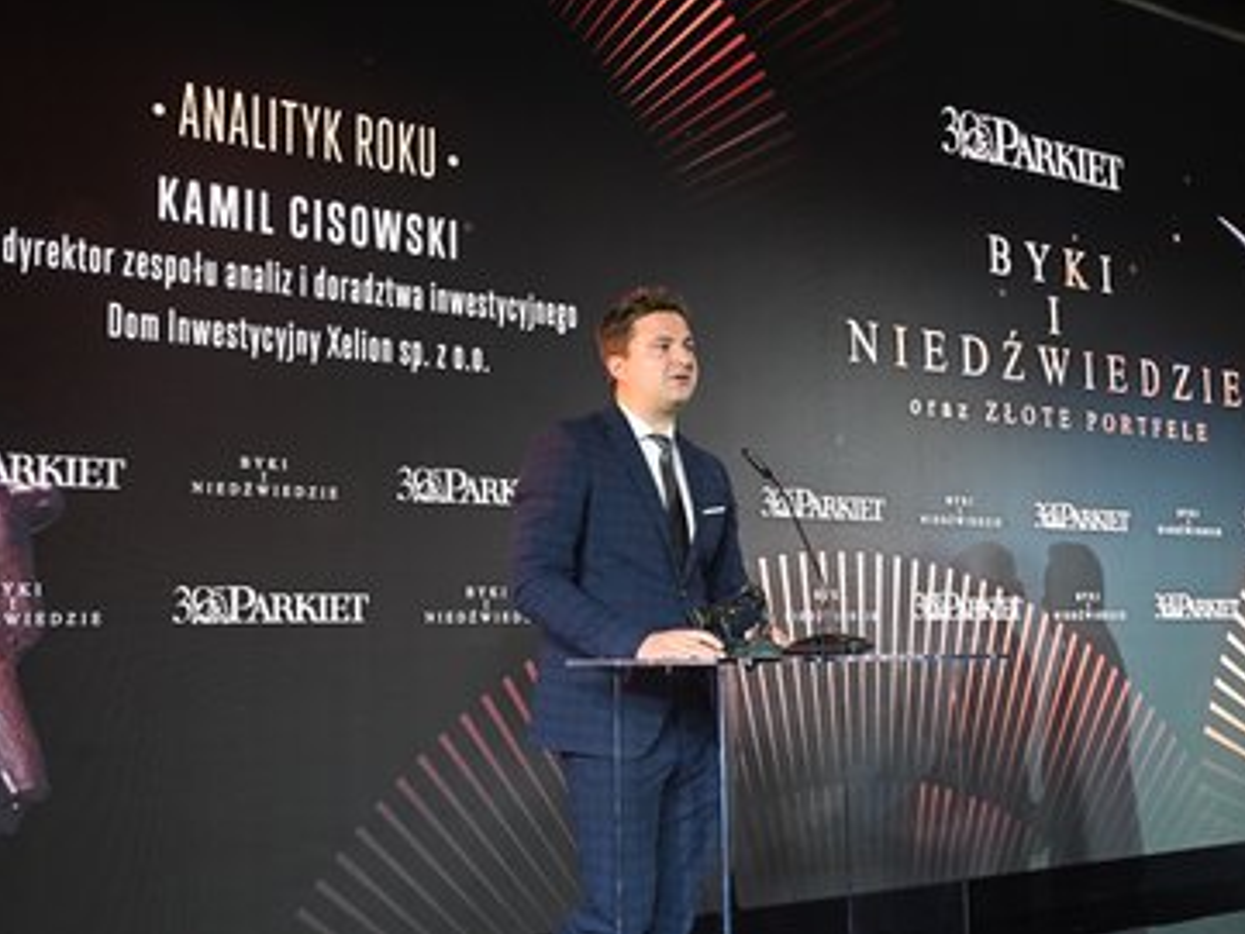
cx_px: 652
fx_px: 1655
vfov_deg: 31.5
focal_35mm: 46
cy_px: 465
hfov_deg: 41.2
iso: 3200
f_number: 5
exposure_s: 1/100
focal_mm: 42
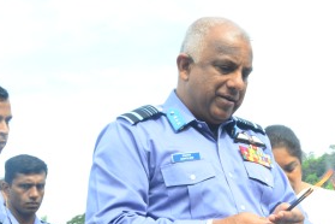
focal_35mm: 90
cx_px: 306
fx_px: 837
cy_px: 131
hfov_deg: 22.1
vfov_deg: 15.2
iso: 320
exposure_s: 1/100
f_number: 11
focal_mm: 28
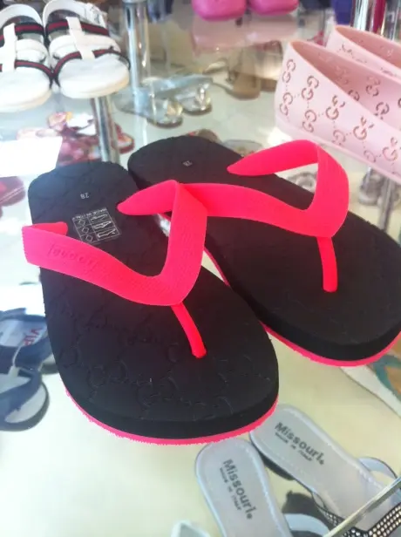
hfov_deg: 40.6
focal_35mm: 35
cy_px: 268
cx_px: 200
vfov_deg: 52.7
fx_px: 542
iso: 100
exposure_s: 1/17
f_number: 2.8
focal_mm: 3.85
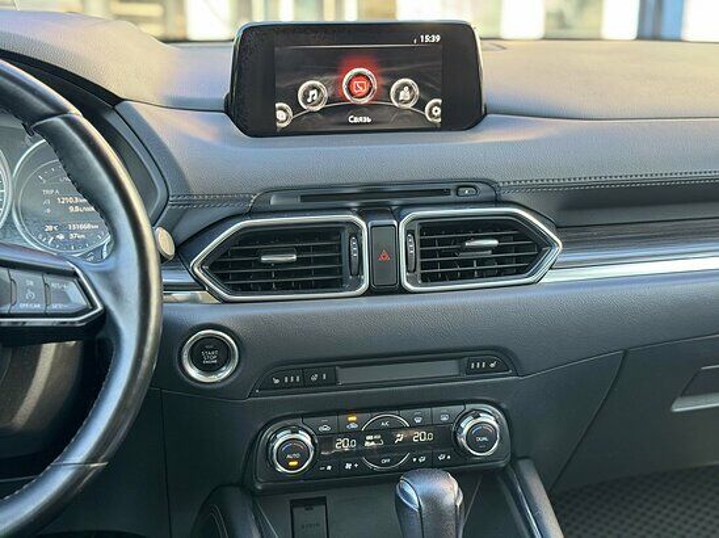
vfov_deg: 30.2
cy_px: 269
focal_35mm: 48
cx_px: 360
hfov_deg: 39.7
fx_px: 996
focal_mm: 6.76
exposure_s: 1/88
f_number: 1.78
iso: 100
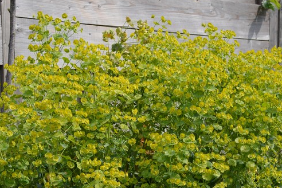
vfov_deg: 13.6
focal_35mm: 100
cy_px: 144
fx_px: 783
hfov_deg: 20.4
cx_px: 156
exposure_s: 1/250
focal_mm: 32
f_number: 8
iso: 180
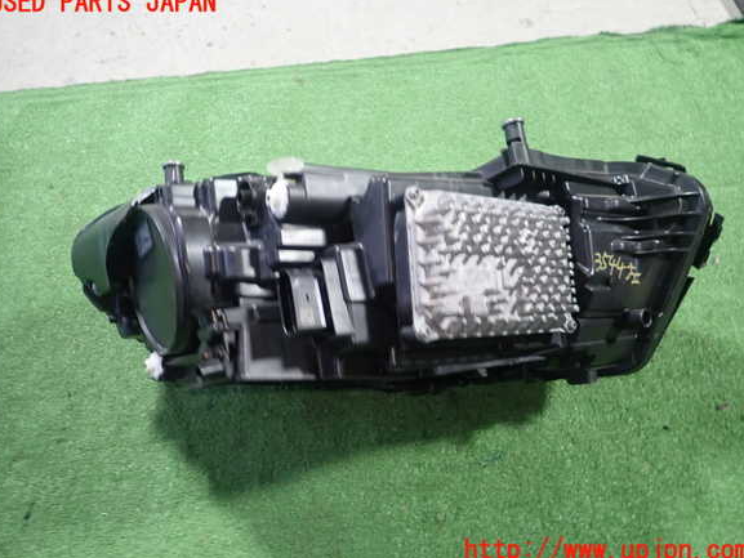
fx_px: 559
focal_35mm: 26
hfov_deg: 67.3
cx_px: 369
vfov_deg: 53.1
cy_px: 277
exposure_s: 1/30
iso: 250
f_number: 2
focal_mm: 4.5
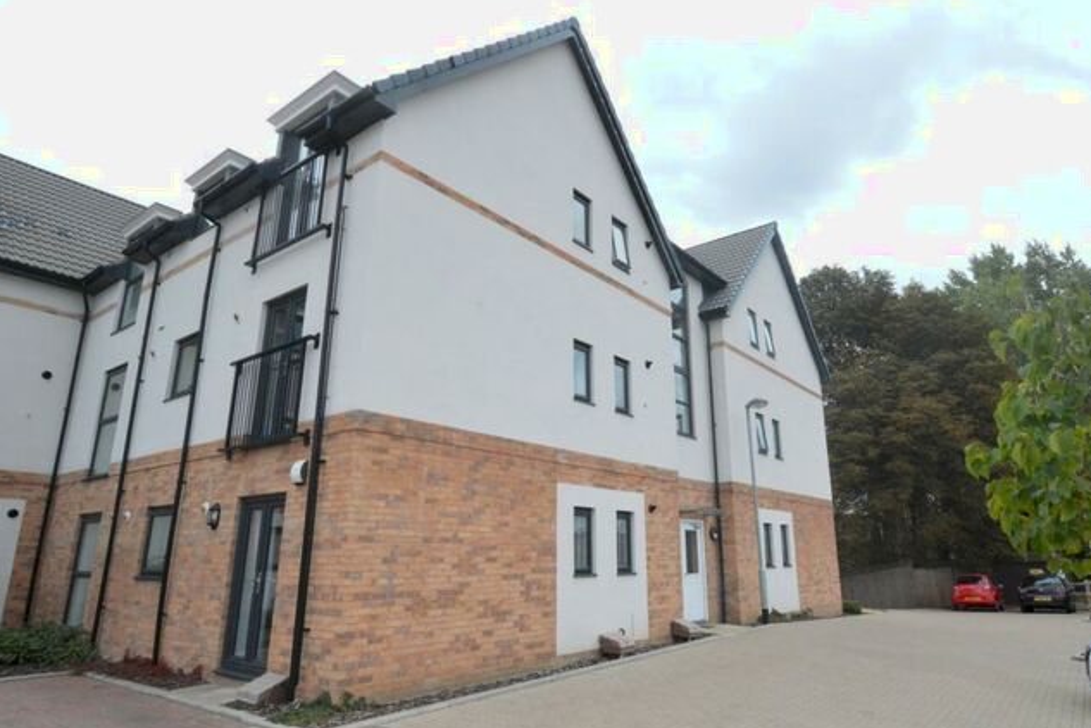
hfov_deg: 79.6
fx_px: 653
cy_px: 367
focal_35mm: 22
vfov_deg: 58.2
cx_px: 589
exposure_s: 1/1000
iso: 3200
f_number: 16
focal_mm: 13
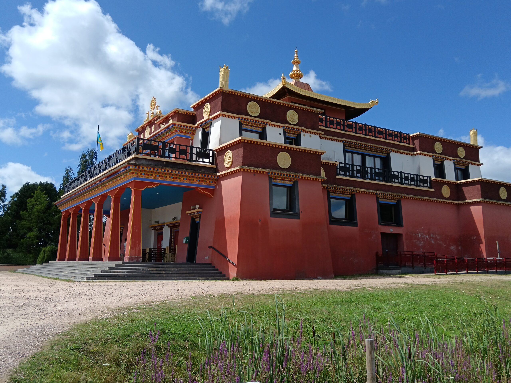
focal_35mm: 33
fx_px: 487
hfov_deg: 55.4
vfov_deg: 42.9
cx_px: 256
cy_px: 192
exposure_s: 1/1264
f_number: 1.9
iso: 103
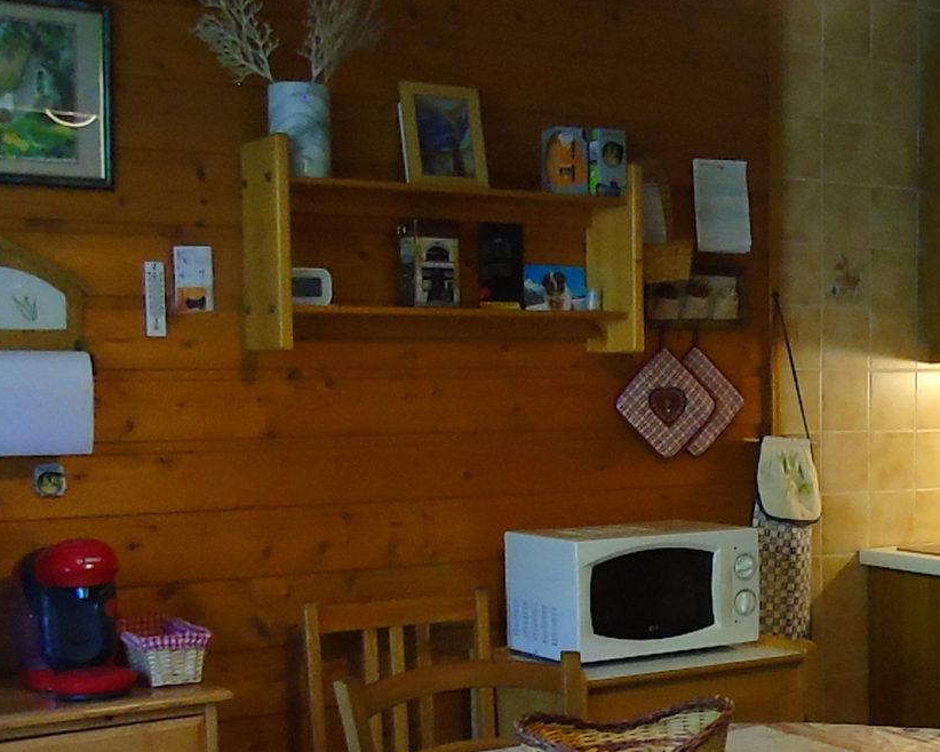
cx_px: 717
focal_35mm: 57
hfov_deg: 32.3
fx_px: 1586
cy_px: 543
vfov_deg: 26.4
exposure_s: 1/60
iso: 640
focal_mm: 4.4
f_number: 3.4
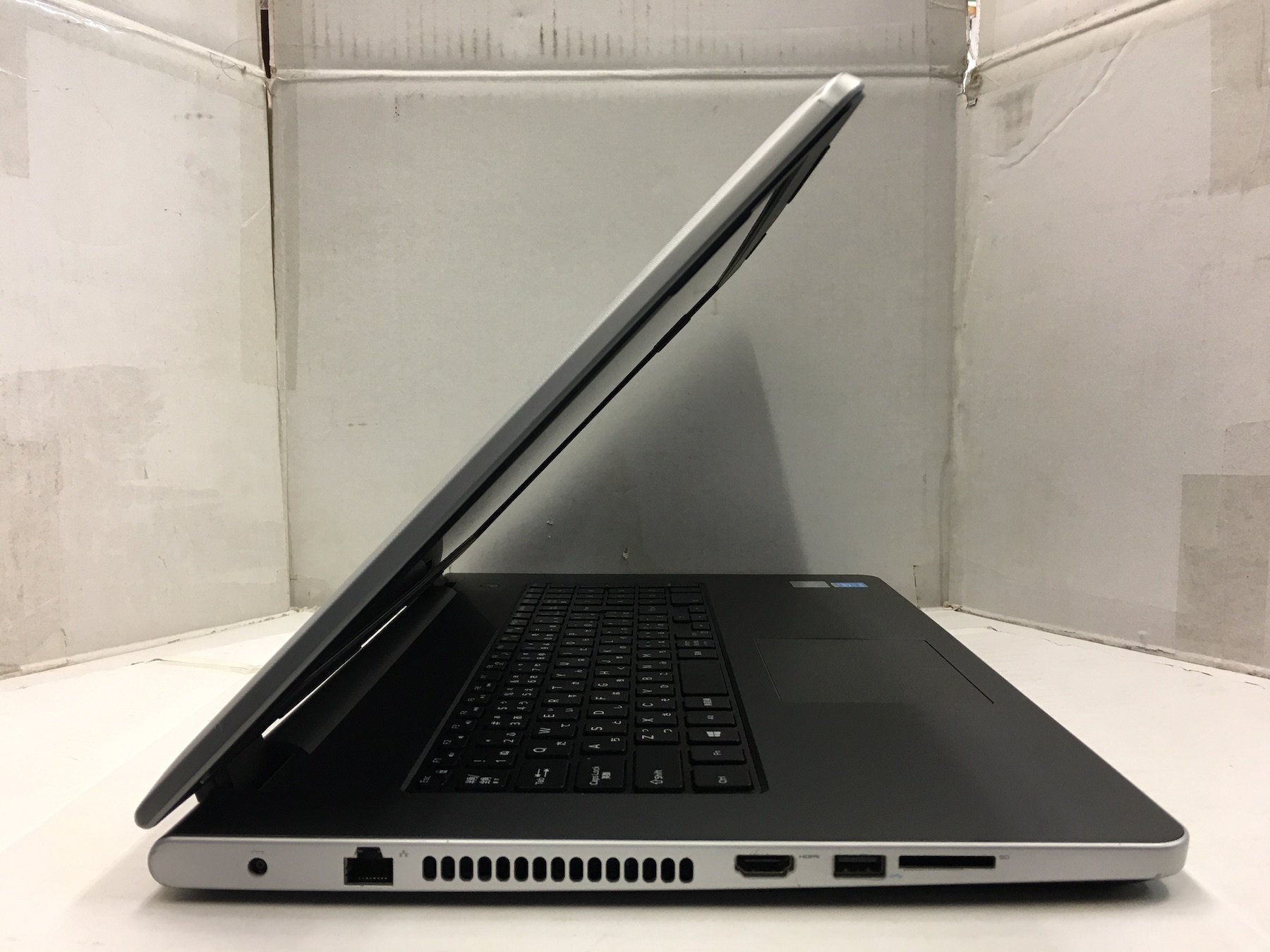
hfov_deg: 61.7
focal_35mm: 29
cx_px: 635
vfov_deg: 48.2
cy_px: 476
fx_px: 1064
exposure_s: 1/30
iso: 64
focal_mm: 4.15
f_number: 2.2
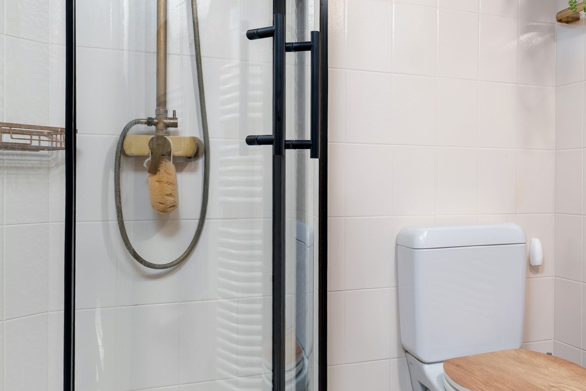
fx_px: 537
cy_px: 178
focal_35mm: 33
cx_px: 467
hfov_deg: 53.5
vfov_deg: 40.0
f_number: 8
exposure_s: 1/125
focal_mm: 16
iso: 400
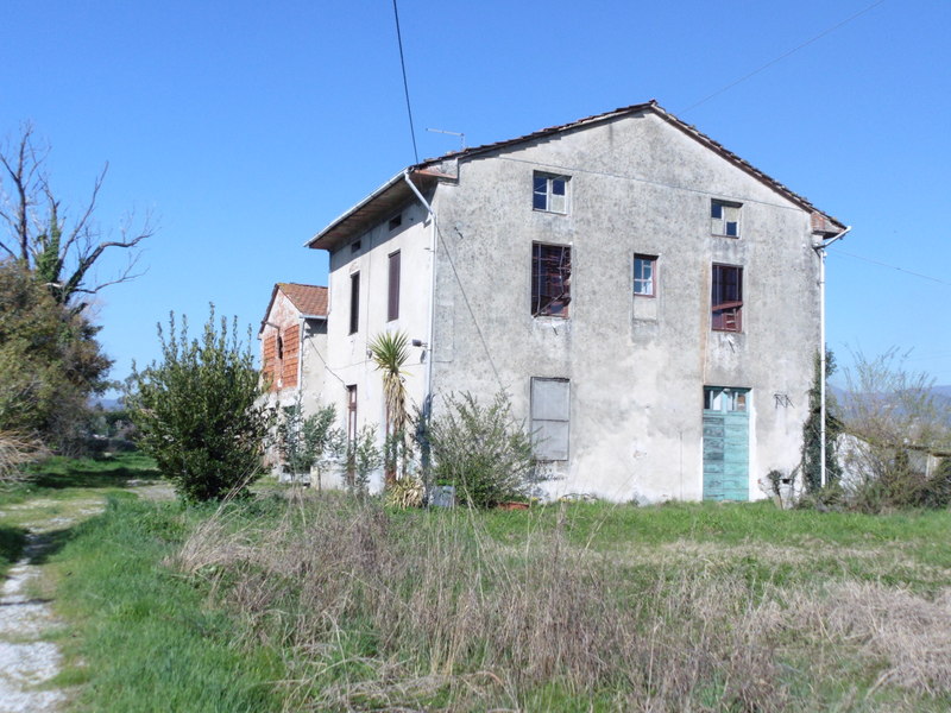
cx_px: 476
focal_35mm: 35
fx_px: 962
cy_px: 356
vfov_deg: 40.7
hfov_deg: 52.6
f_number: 3.5
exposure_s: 1/1500
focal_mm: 6.4
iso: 100
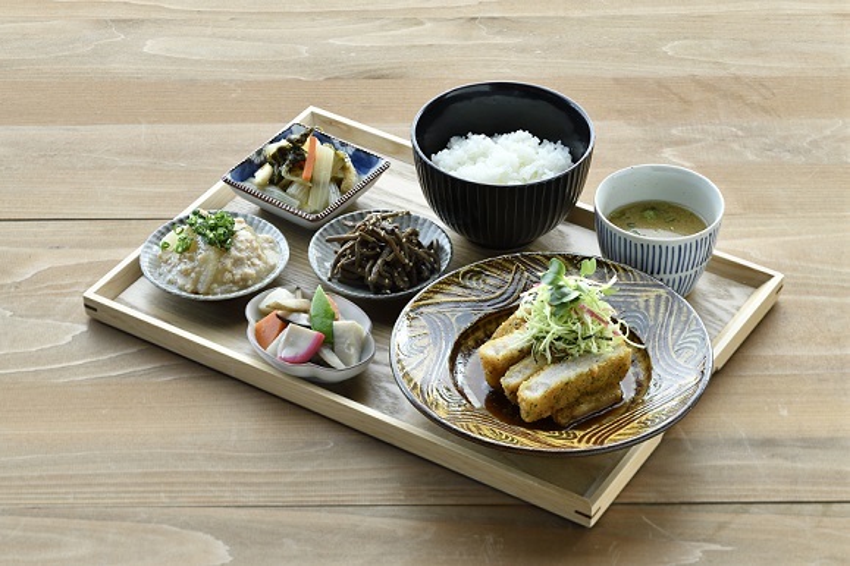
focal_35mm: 85
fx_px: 2007
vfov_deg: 16.1
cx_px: 425
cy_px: 283
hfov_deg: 23.9
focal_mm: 85
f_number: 5.6
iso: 100
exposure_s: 1/20
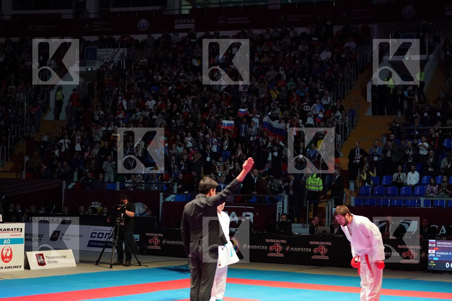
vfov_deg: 19.5
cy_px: 150
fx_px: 879
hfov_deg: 28.8
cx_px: 226
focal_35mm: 70
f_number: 2.8
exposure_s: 1/1000
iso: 5000
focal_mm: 70
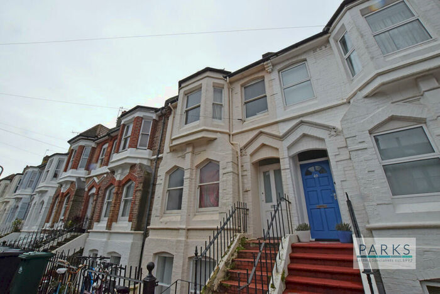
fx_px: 183
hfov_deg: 100.4
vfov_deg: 77.4
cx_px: 220
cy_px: 147
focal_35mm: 15
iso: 1250
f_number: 16
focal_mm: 10
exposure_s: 1/125
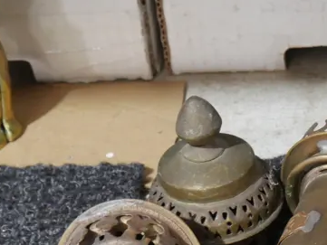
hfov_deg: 18.4
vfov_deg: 14.4
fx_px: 964
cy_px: 224
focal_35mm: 102
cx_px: 370
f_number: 5.6
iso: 2000
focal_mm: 18
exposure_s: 1/60
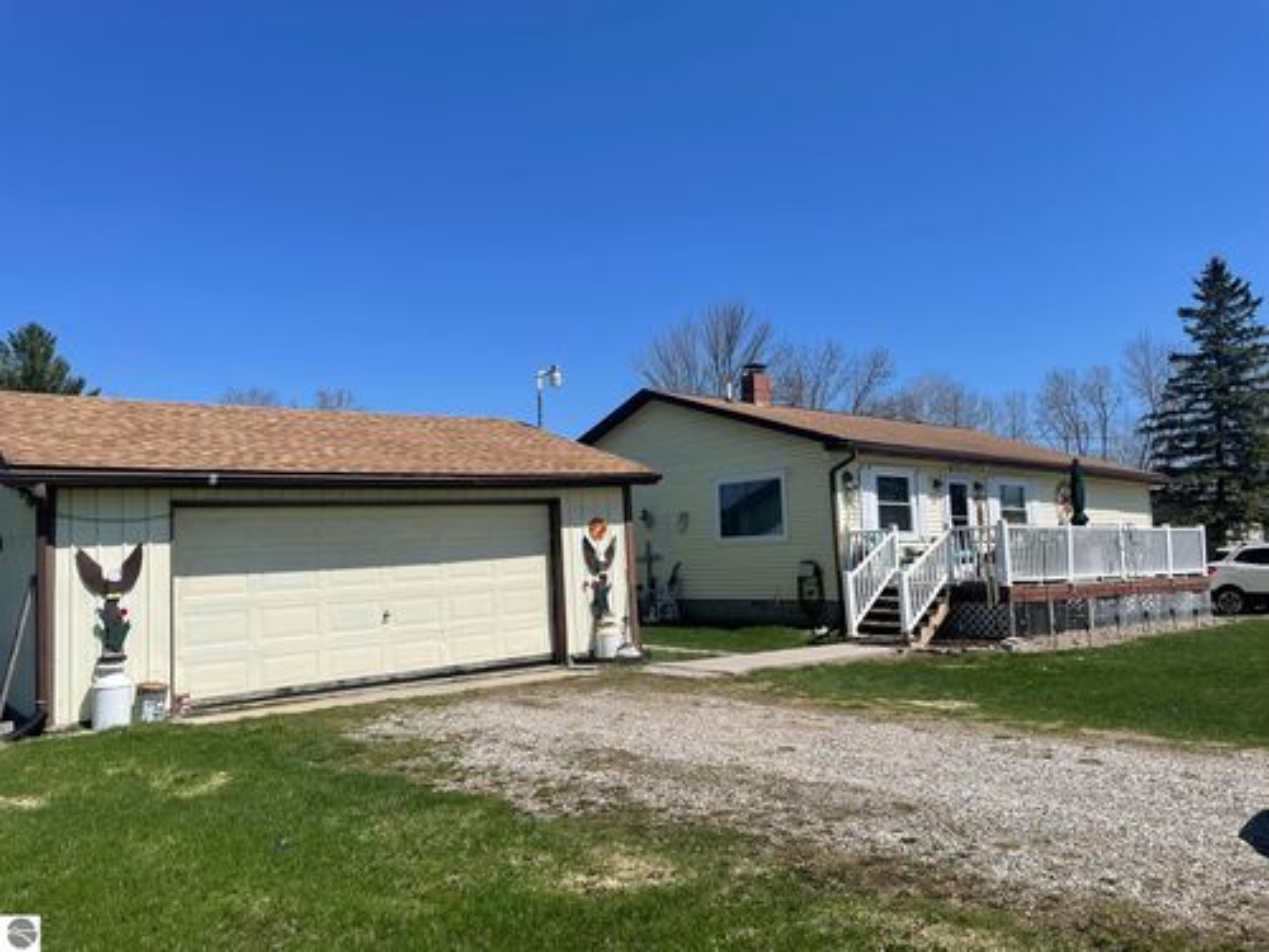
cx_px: 634
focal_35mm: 26
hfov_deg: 67.3
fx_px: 953
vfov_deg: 53.1
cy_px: 476
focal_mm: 4.2
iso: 32
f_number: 1.6
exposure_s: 1/5051
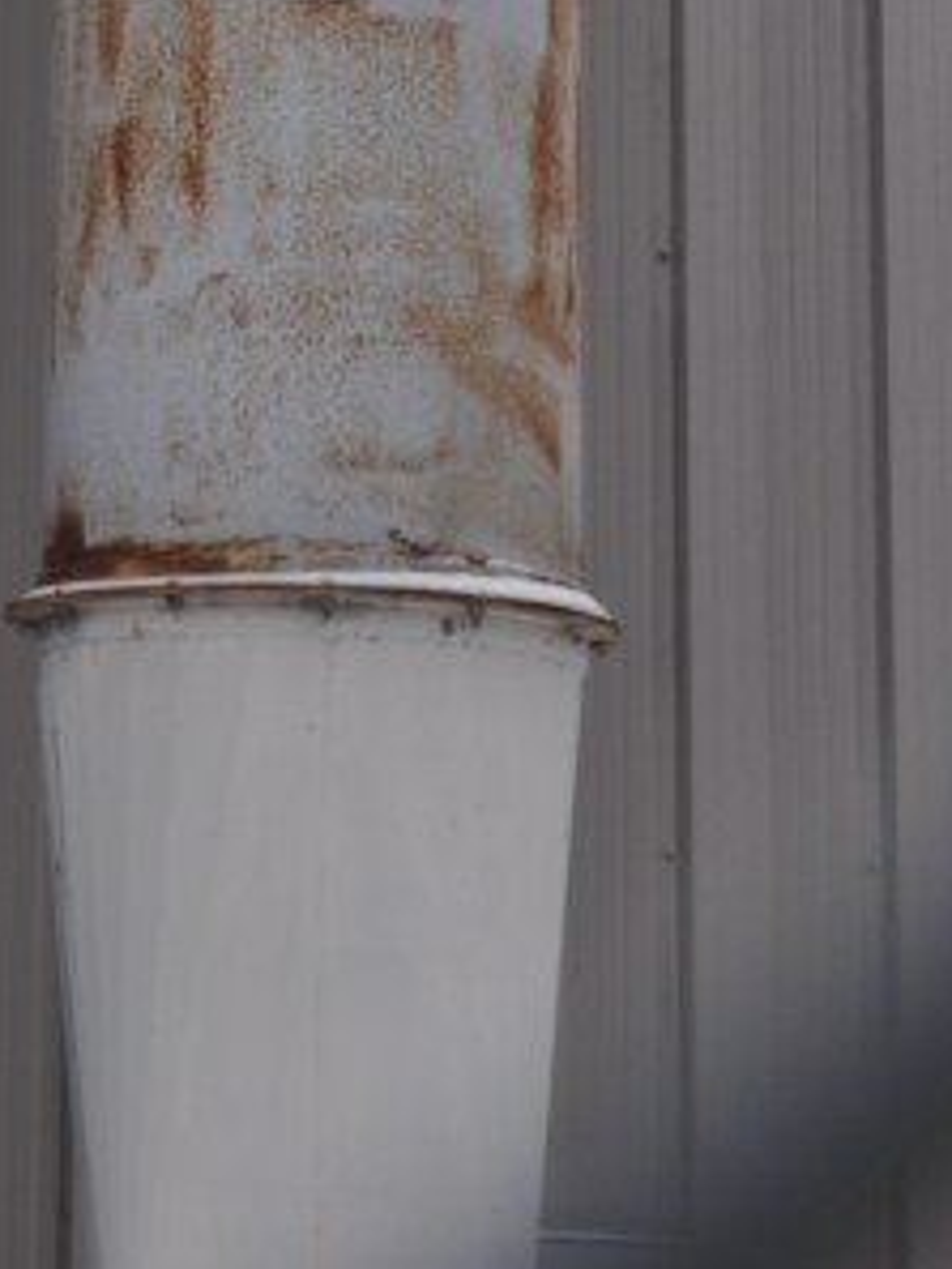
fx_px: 6156
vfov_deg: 11.5
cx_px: -252
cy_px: -359
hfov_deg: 8.7
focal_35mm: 168
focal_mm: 30
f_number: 9
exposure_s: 1/320
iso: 200
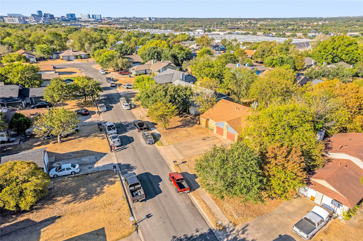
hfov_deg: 78.6
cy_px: 120
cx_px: 182
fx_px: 222
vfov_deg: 57.2
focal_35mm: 22
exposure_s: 1/1500
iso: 130
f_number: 2.8
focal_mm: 8.38
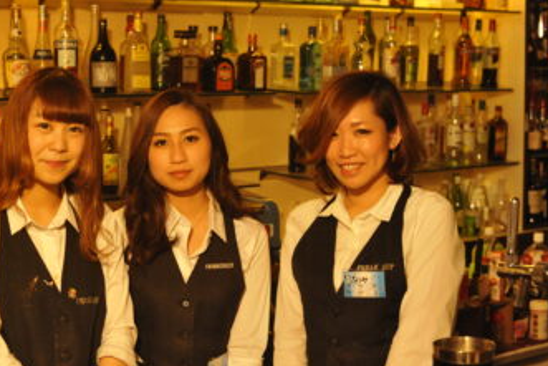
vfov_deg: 20.0
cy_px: 195
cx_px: 195
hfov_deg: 29.5
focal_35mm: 68
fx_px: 1036
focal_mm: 50
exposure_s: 1/125
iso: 6400
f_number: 5
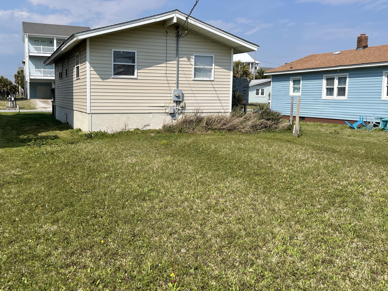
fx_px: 348
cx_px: 155
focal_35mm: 31
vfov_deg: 45.4
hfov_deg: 57.9
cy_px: 128
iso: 32
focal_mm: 5.1
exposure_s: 1/4525
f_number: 1.6
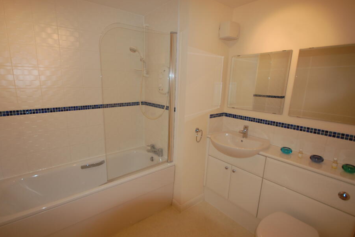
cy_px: 114
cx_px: 161
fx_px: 168
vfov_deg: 70.4
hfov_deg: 93.0
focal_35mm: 17
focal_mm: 10
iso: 400
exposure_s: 1/60
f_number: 4
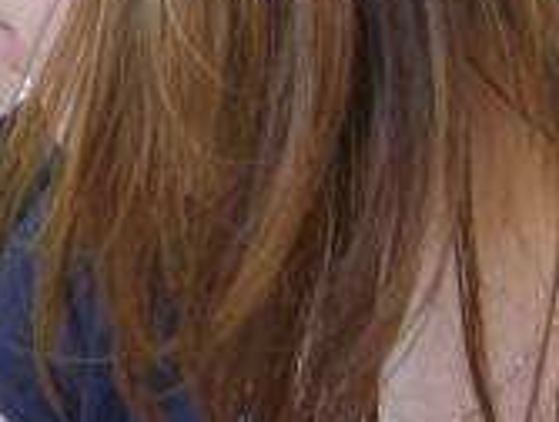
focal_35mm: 137
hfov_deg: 13.4
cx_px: -316
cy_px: 30
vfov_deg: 10.8
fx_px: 2217
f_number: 3
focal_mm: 7.2
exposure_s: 1/60
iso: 50
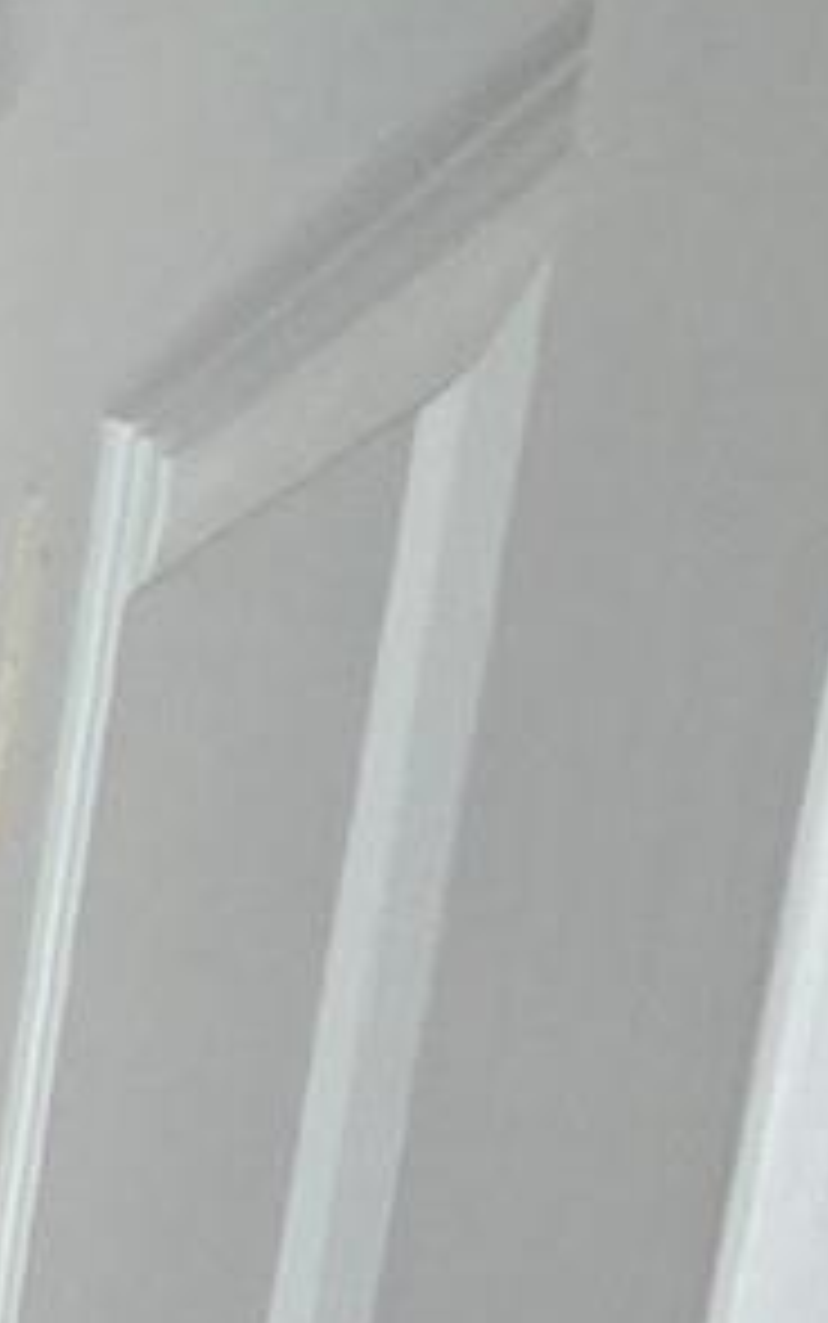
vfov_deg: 24.6
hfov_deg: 9.2
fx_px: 2705
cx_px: -2178
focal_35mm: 75
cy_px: 1634
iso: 500
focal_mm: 2.2
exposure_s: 1/100
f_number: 2.2
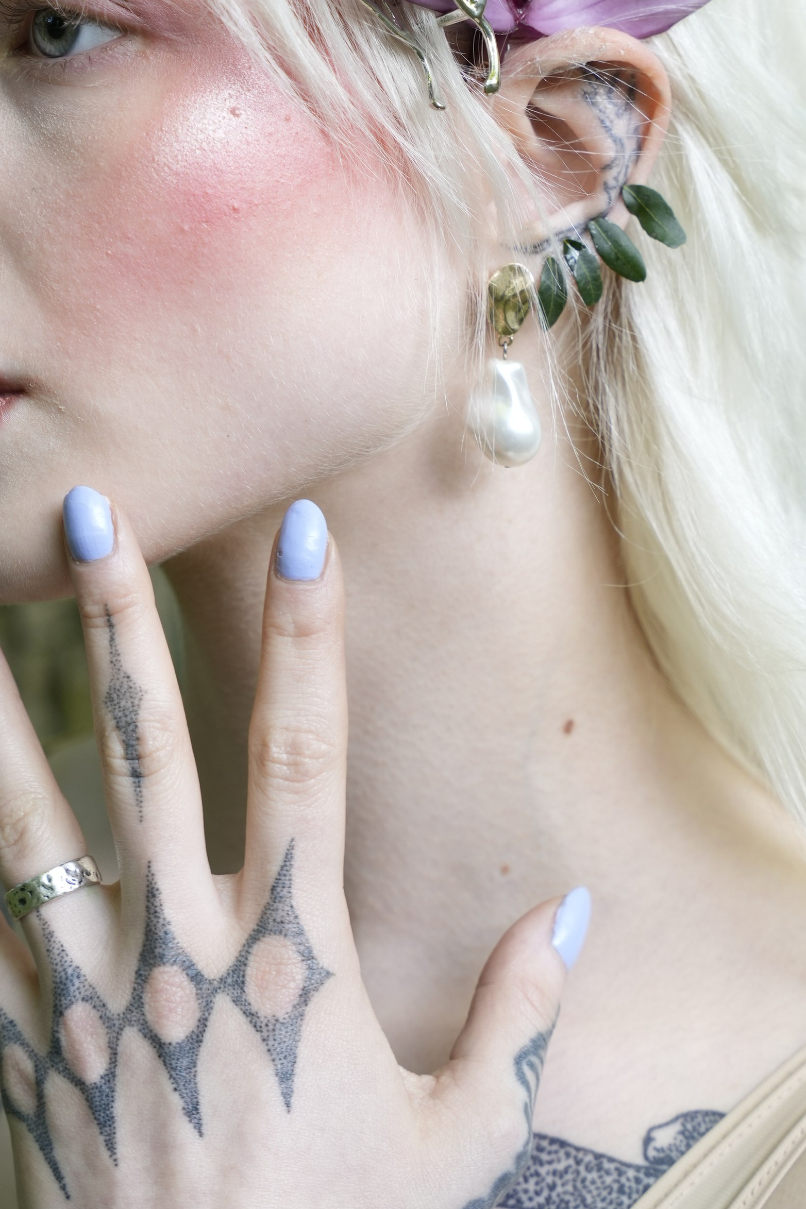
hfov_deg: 12.6
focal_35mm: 108
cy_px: 301
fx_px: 3644
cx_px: 337
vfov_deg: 18.7
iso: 320
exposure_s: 1/125
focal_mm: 66.3
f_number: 4.5
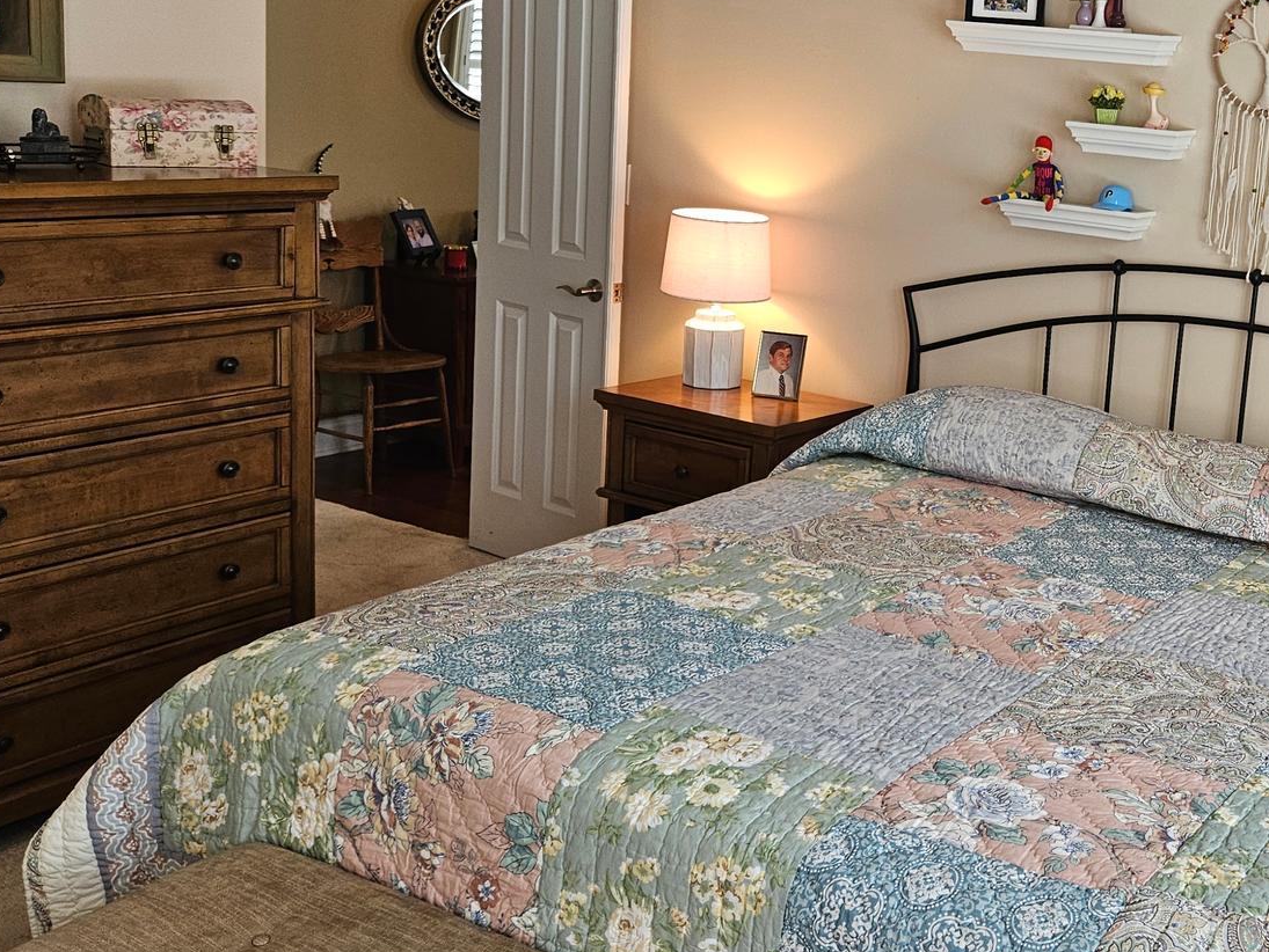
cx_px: 1080
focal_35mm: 43
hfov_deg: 41.2
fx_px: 1577
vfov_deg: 33.3
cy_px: 315
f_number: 1.8
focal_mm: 5.4
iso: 125
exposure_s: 1/120
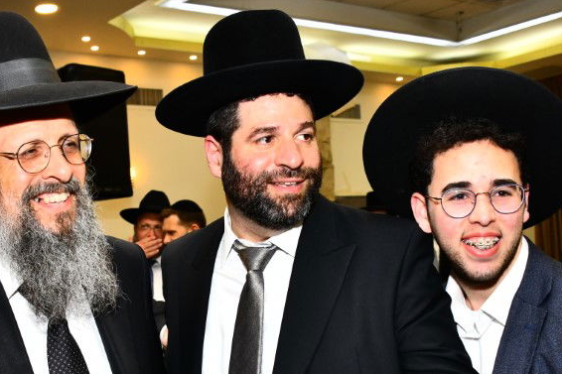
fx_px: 890
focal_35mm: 57
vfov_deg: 23.6
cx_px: 233
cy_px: 261
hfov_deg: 35.0
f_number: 6.3
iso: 1000
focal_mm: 28
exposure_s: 1/200
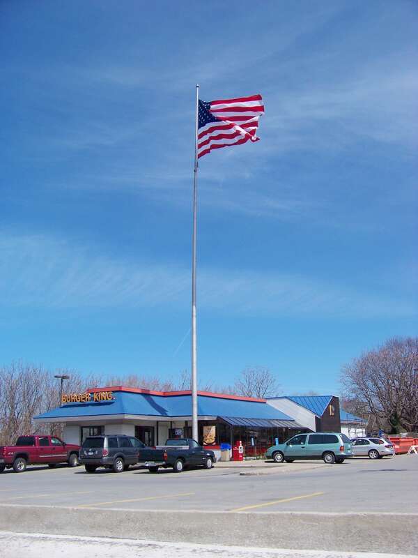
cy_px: 279
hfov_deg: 39.7
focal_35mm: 36
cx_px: 209
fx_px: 580
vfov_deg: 51.4
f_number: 4
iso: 64
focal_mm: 5.85
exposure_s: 1/800
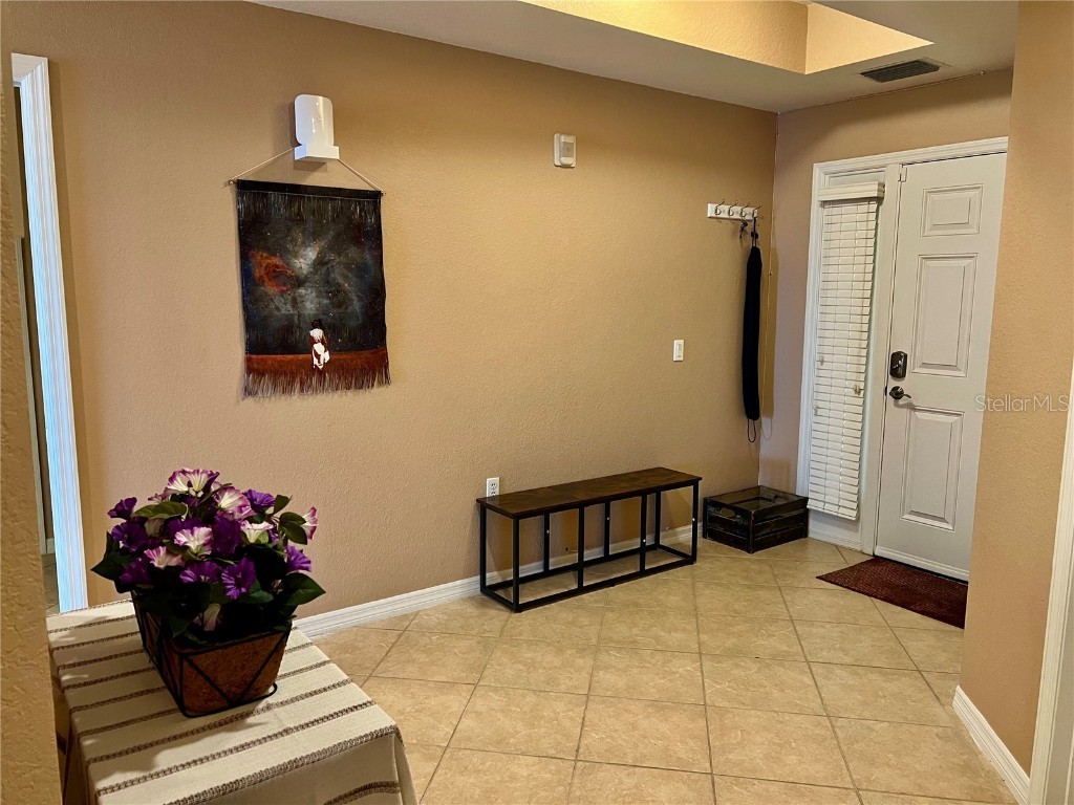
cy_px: 402
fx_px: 807
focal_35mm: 26
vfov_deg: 53.1
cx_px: 537
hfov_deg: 67.3
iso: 160
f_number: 1.5
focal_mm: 5.7
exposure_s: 1/60
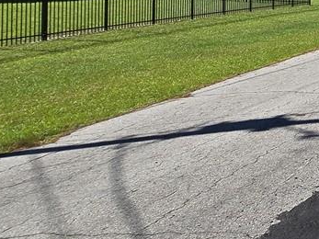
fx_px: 553
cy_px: -41
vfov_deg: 22.6
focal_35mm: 60
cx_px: 622
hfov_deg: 19.6
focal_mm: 2.2
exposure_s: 1/2234
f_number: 2.2
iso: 50
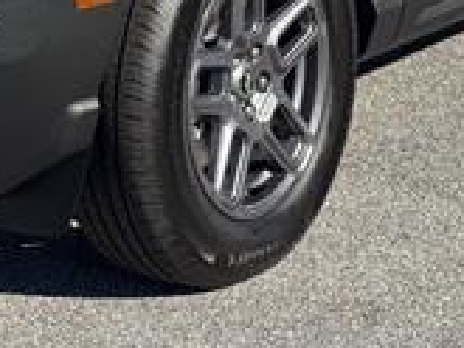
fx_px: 2495
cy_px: -166
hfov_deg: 10.6
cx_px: 73
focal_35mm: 186
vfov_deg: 7.8
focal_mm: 6.76
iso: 64
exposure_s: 1/3817
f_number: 1.78
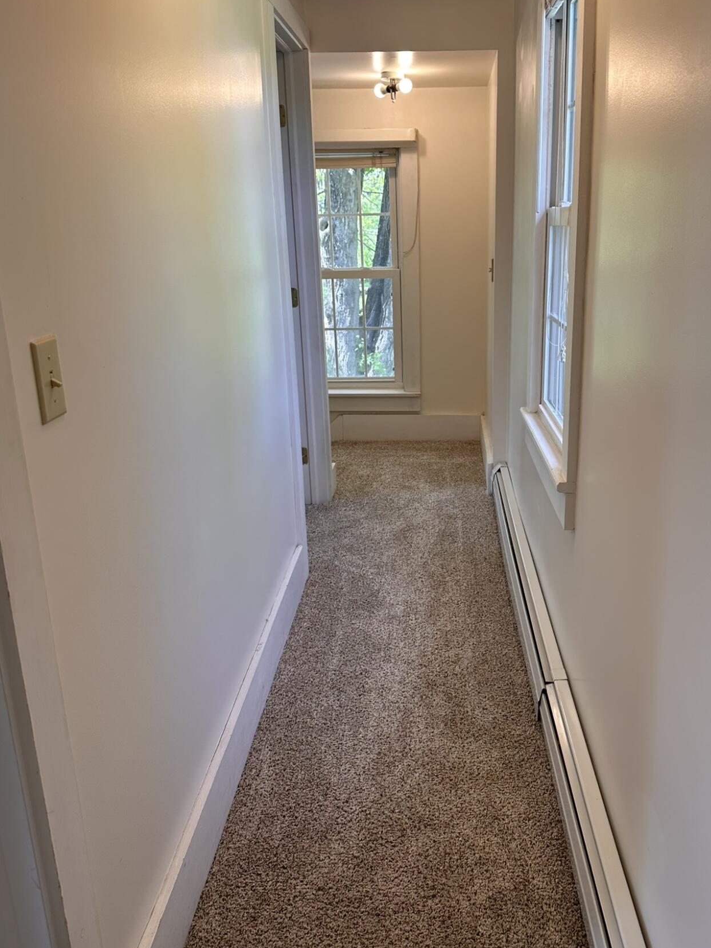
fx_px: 794
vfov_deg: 61.6
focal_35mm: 29
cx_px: 411
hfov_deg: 48.1
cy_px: 457
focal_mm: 6.86
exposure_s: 1/120
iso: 64
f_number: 1.78
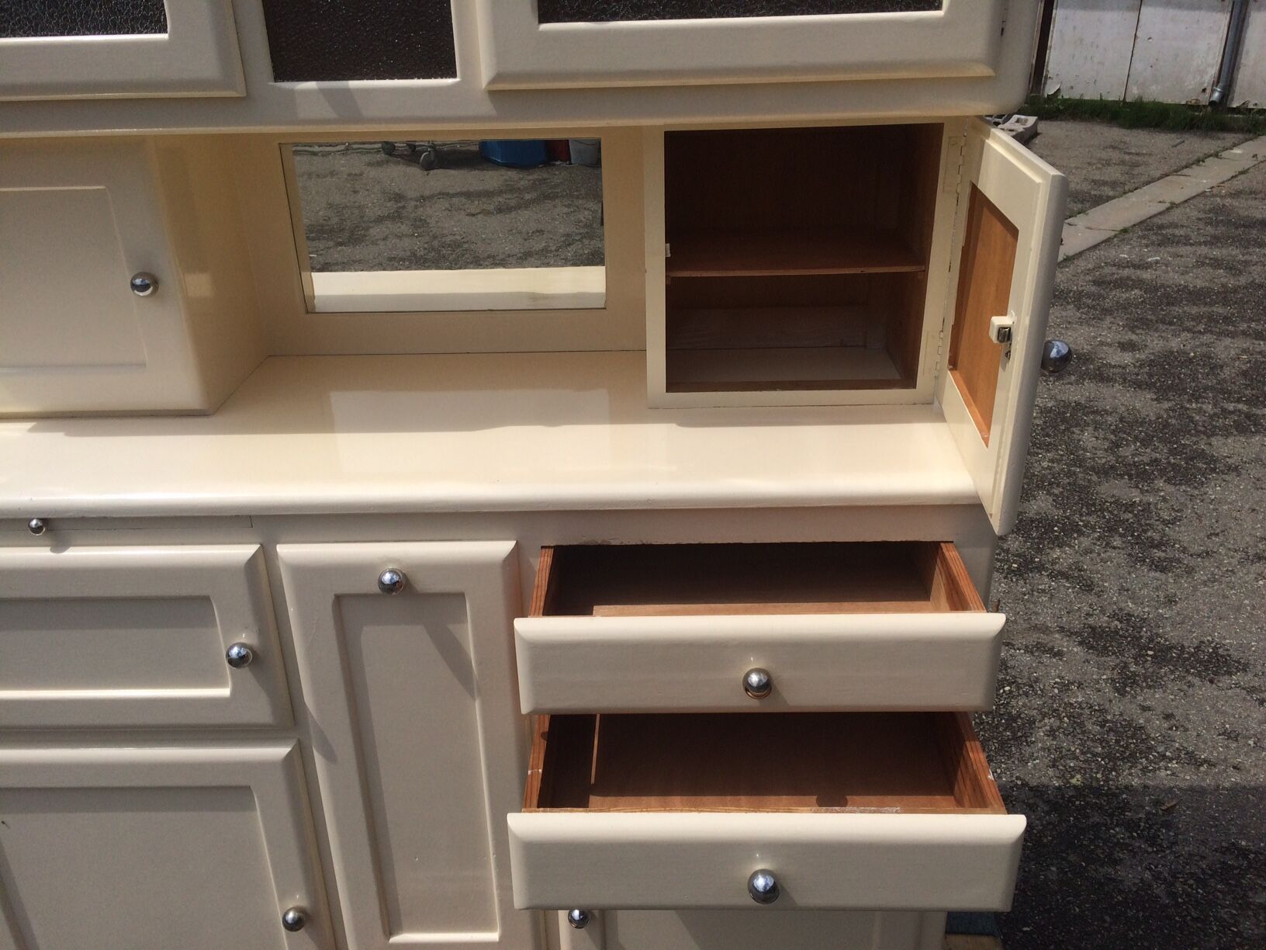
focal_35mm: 29
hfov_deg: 61.7
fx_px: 1061
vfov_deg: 48.2
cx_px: 633
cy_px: 475
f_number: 2.2
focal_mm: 4.15
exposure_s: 1/6849
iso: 32
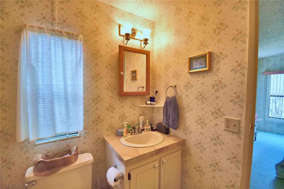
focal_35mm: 15
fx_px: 118
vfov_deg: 77.3
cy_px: 94
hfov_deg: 100.4
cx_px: 142
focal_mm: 10
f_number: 4.5
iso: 400
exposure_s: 1/50
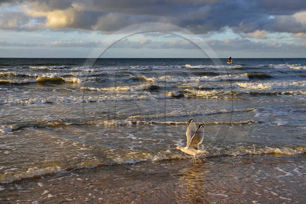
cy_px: 102
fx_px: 442
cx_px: 153
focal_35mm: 52
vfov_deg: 26.0
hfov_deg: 38.2
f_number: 6.3
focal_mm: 52
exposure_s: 1/400
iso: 200
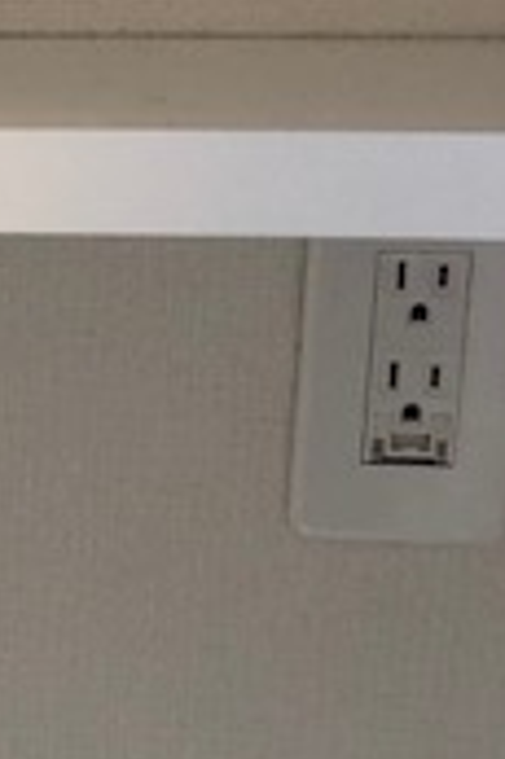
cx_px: -395
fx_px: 2277
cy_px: 513
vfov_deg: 18.9
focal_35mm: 108
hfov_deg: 11.7
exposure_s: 1/17
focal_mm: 3.99
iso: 40
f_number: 1.8
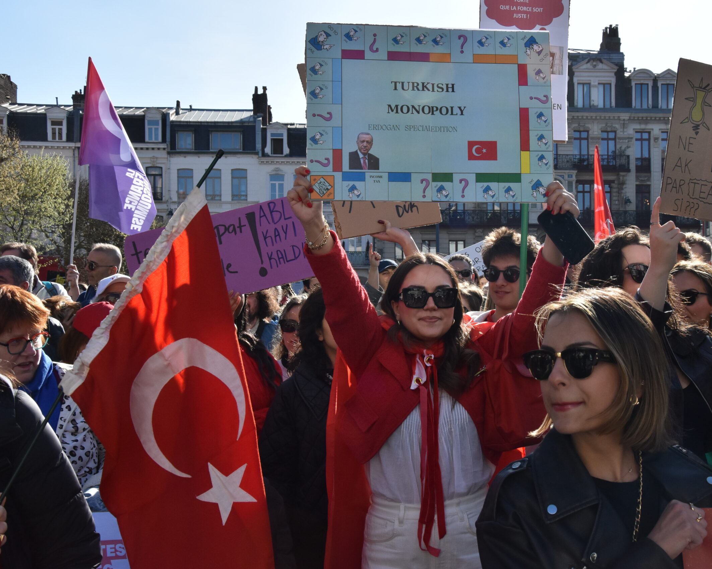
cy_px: 286
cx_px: 424
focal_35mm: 51
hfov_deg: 36.5
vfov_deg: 29.7
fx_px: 1075
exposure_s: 1/1000
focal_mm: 30
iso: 800
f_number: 11
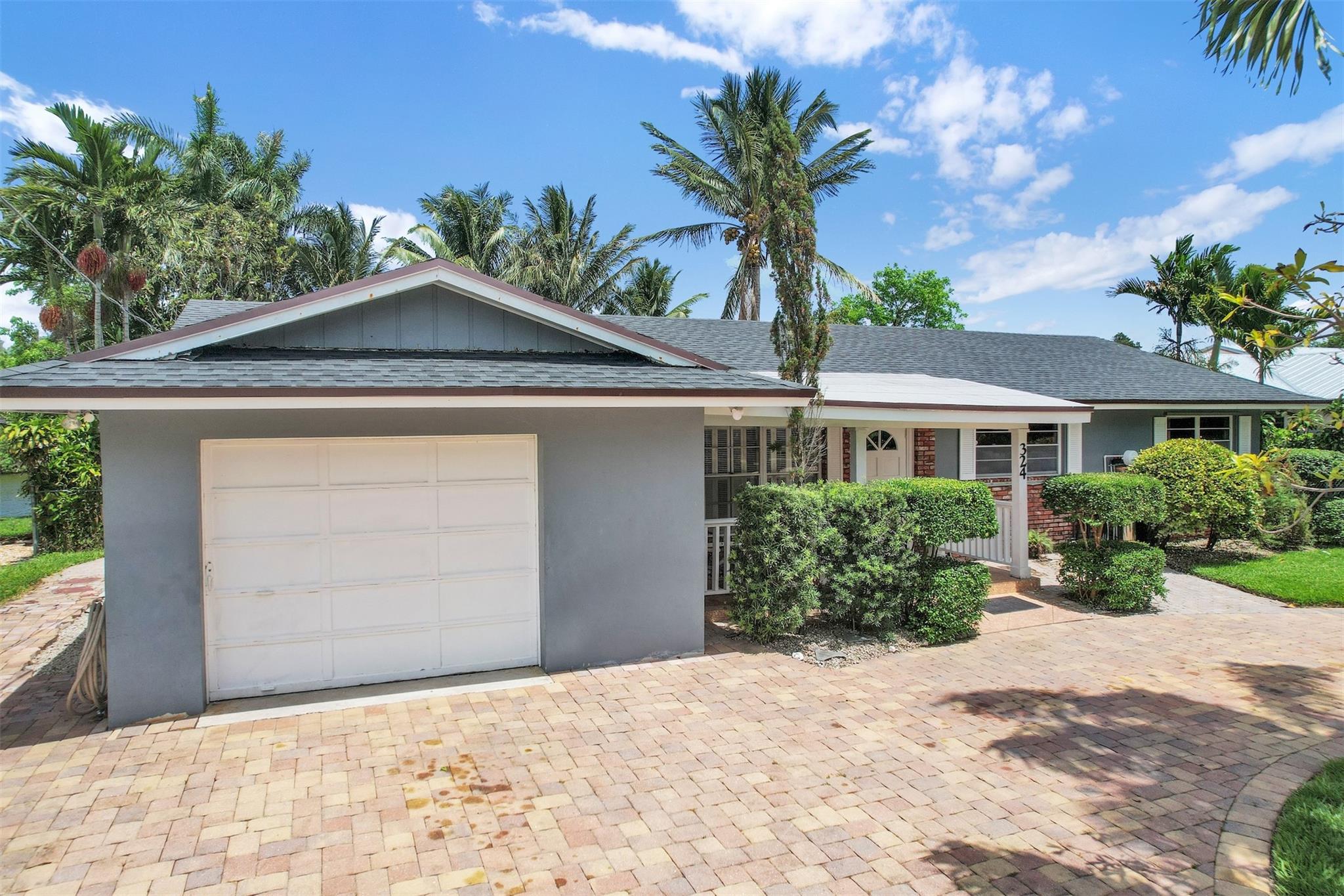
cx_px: 672
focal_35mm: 22
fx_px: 821
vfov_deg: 57.2
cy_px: 448
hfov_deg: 78.6
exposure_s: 1/2500
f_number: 2.8
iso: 120
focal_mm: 8.38
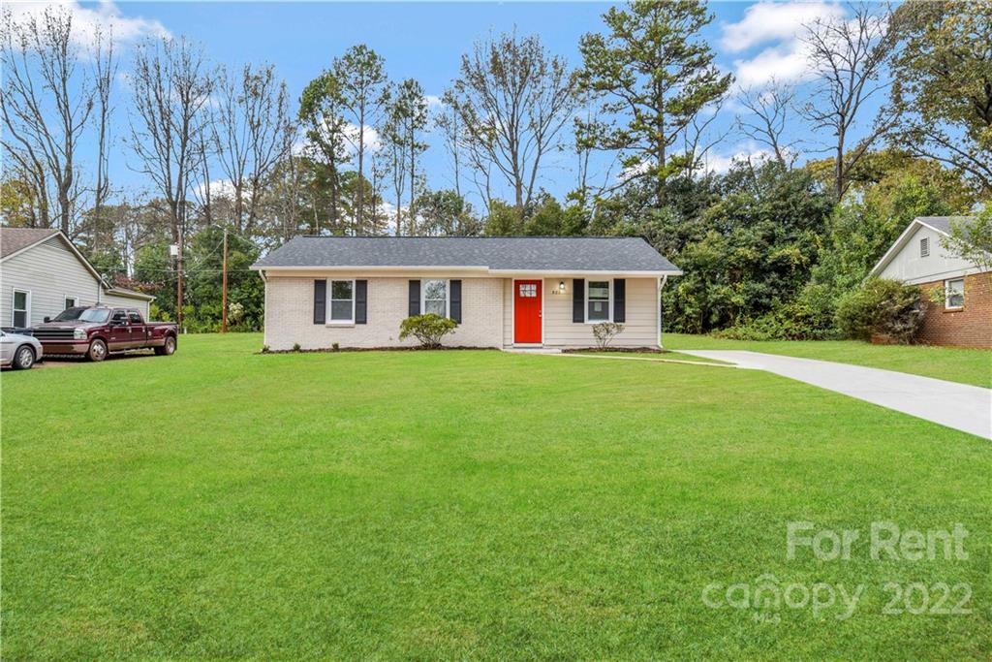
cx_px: 496
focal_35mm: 20
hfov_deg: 84.0
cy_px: 331
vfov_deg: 61.9
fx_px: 551
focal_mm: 20
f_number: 8
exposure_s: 1/100
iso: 400
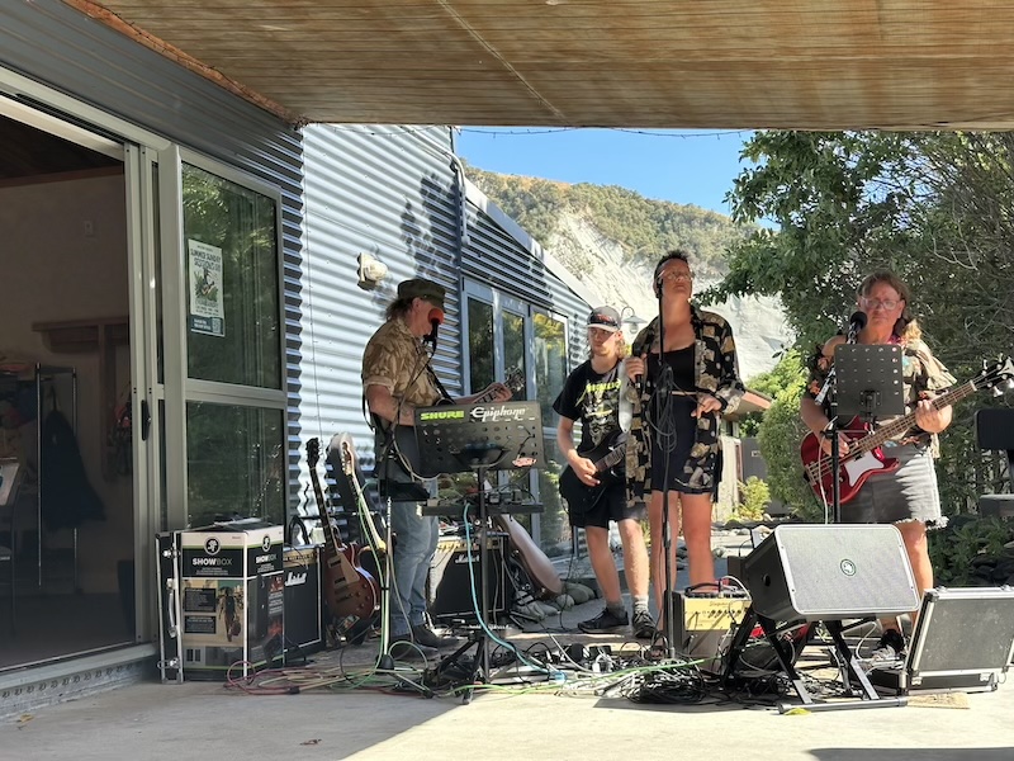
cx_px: 507
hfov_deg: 39.7
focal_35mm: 48
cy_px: 380
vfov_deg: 30.3
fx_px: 1406
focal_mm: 6.86
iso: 64
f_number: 1.78
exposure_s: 1/704
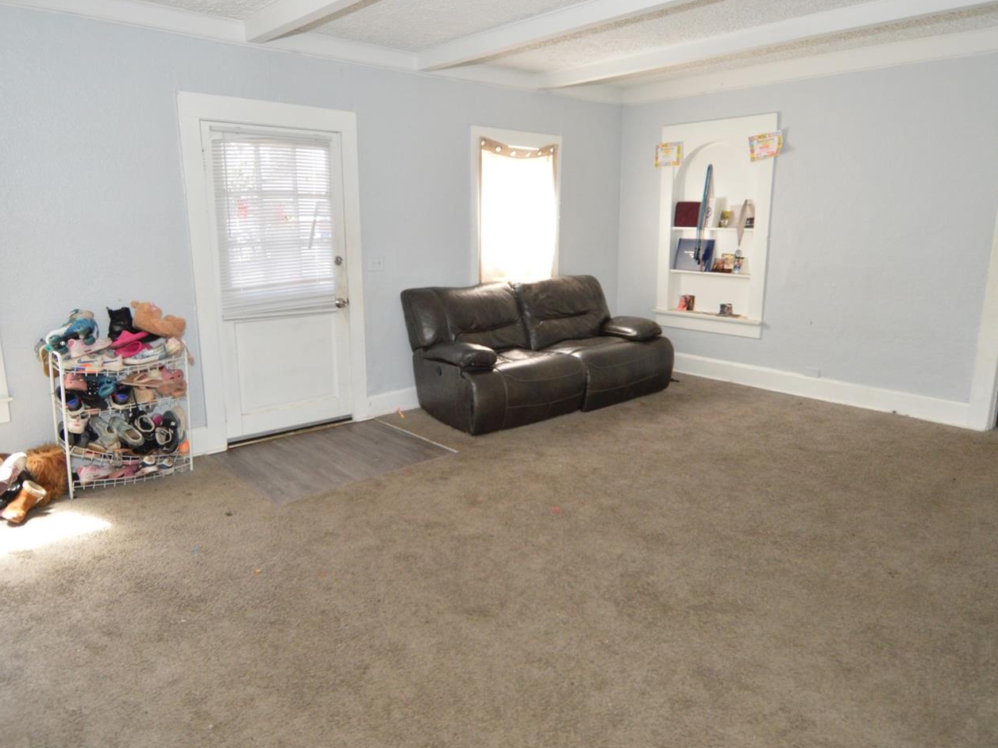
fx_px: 634
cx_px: 500
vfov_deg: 61.1
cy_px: 366
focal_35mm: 22
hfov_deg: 76.4
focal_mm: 12
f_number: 4
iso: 800
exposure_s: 1/60
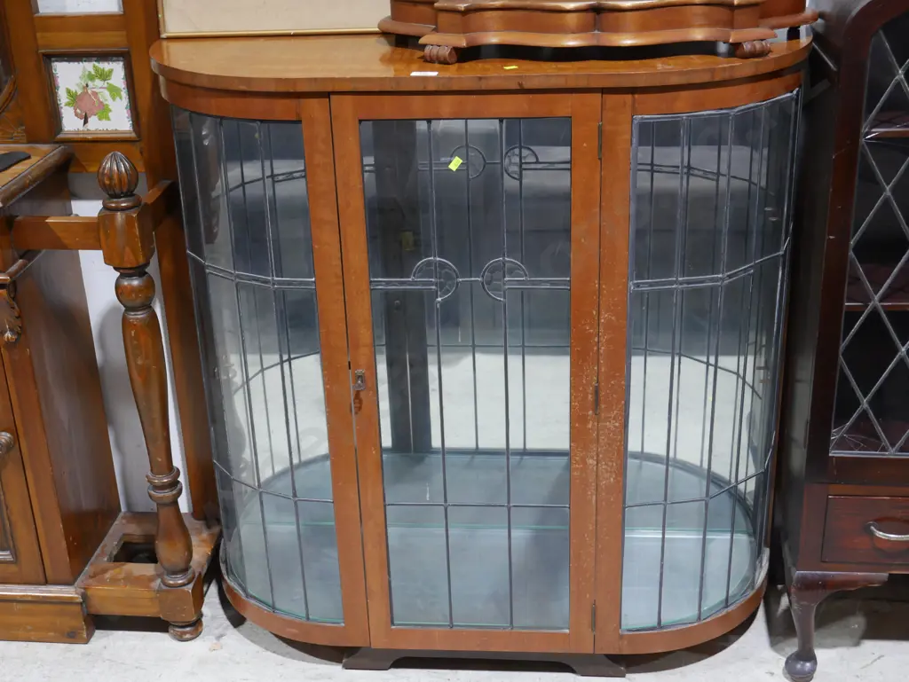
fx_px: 1261
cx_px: 454
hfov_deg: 39.6
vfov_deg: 30.3
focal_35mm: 48
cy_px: 341
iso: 1000
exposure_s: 1/60
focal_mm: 24
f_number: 5.2
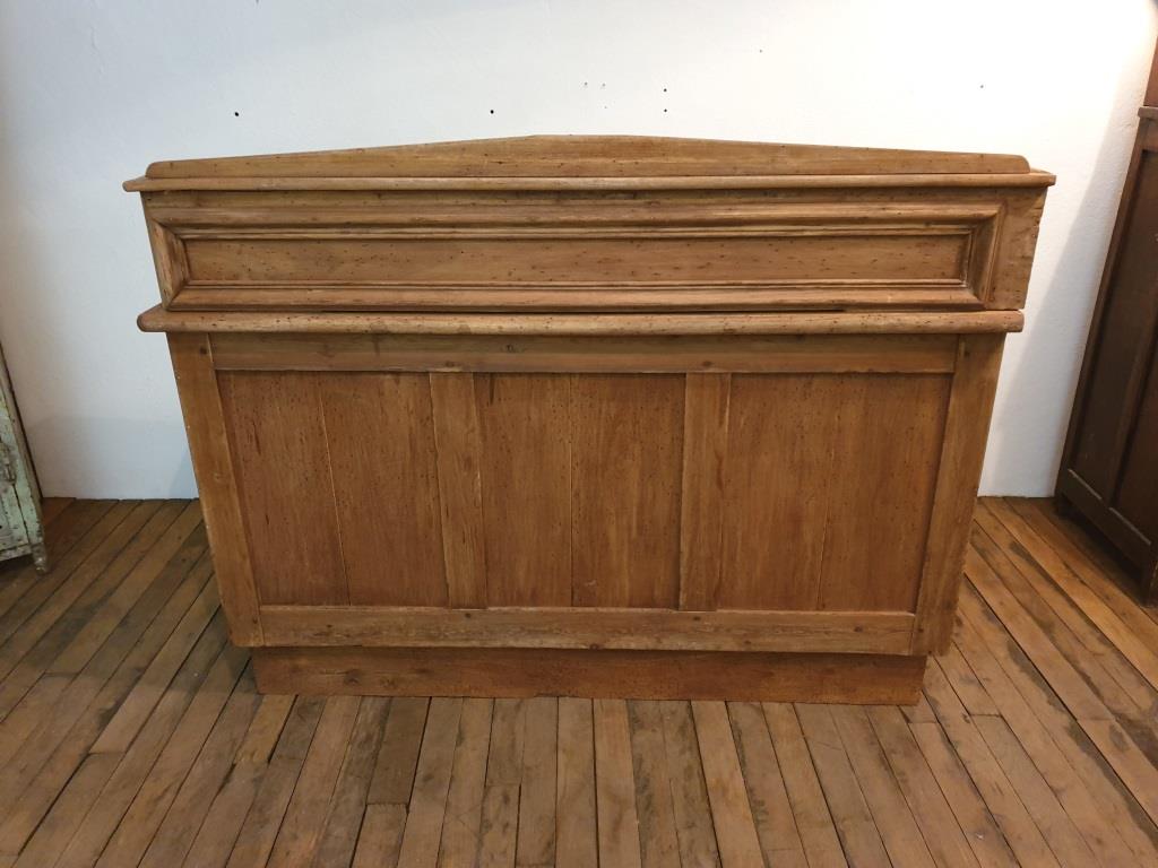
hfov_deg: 67.3
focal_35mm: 26
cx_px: 579
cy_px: 434
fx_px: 870
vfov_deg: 53.1
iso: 250
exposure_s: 1/17
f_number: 1.5
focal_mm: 4.3
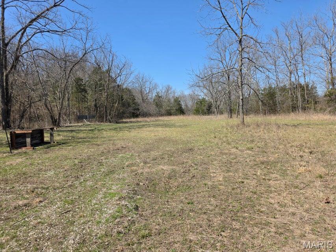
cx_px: 168
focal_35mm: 23
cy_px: 126
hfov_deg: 73.9
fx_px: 223
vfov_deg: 58.9
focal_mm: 6.3
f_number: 1.7
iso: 80
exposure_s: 1/4650
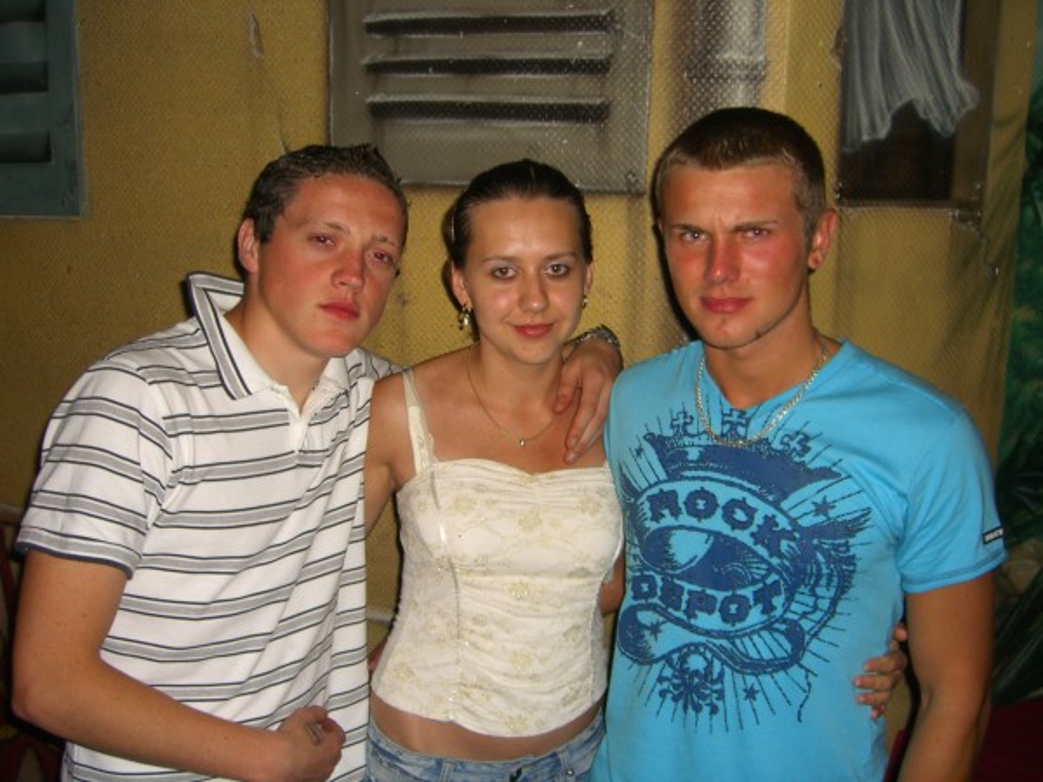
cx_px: 522
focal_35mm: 38
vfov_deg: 37.7
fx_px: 1145
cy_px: 391
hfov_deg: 49.0
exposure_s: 1/60
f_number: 2.8
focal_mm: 7.9
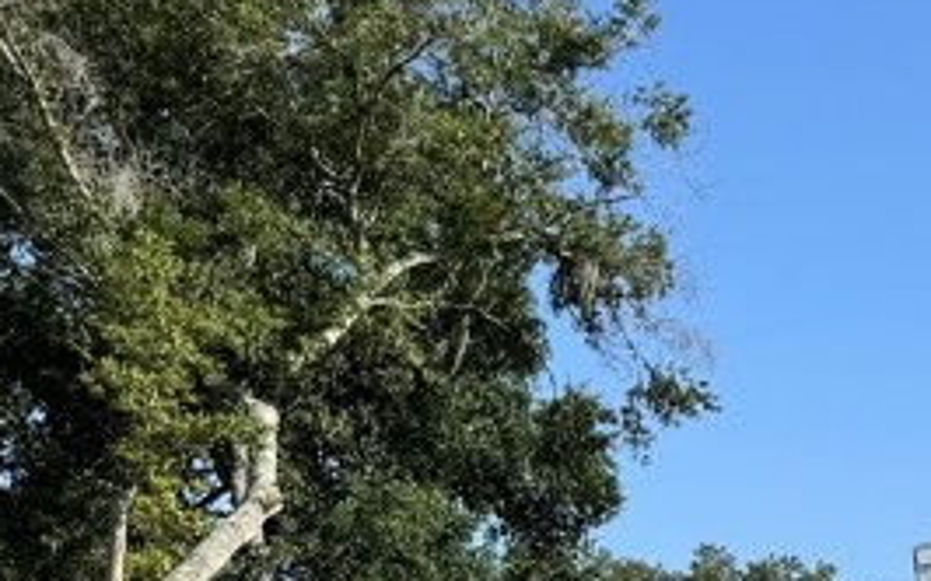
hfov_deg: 17.8
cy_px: 962
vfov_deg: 12.4
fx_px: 2485
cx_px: 1586
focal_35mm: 98
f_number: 1.78
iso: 80
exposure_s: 1/4310
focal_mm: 6.76
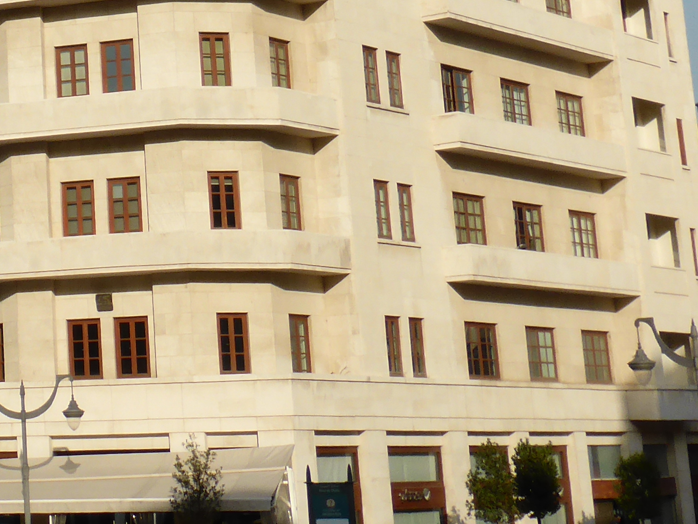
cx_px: -224
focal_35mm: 98
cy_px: -73
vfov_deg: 14.7
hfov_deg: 18.5
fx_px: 1976
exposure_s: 1/1300
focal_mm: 5.4
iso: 100
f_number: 3.6
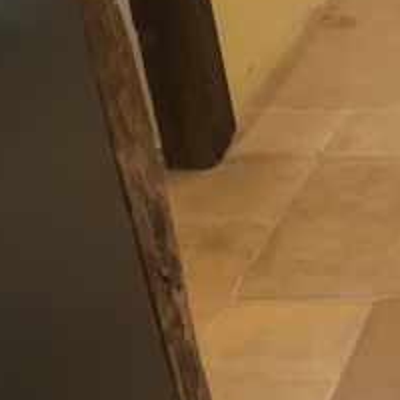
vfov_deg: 13.3
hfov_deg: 11.4
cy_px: 132
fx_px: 1713
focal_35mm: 131
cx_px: 916
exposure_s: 1/33
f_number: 2.2
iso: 100
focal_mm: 4.15
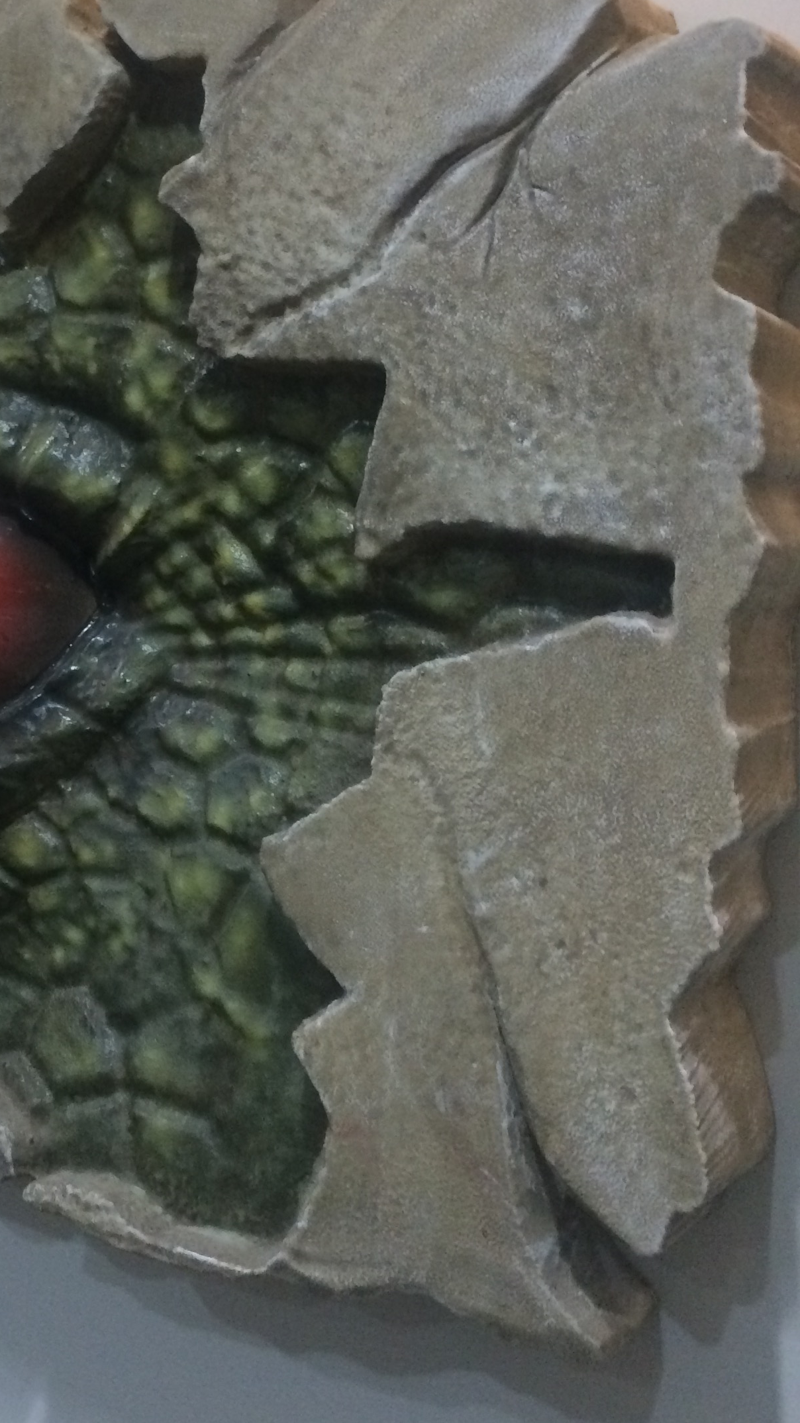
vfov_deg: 42.7
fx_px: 1810
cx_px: -9
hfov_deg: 23.8
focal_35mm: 48
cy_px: 592
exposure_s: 1/33
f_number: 2.2
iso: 320
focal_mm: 4.15
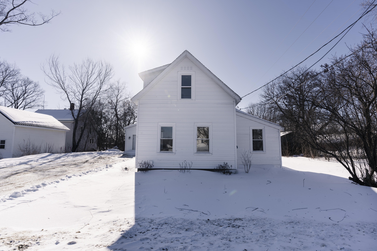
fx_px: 178
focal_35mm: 17
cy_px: 126
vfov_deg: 70.4
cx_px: 188
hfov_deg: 93.3
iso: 100
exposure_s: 1/1600
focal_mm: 17
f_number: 8
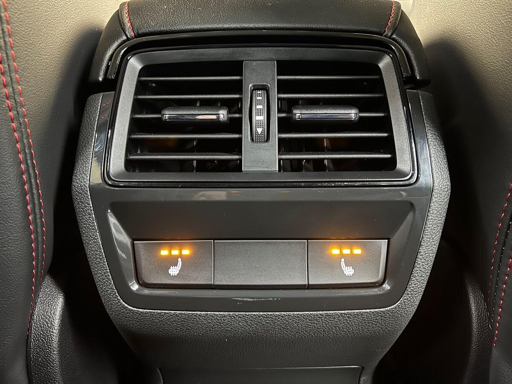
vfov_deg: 53.1
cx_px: 256
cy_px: 192
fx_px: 385
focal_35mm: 26
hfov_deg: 67.3
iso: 1000
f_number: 1.5
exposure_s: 1/16
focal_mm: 5.7
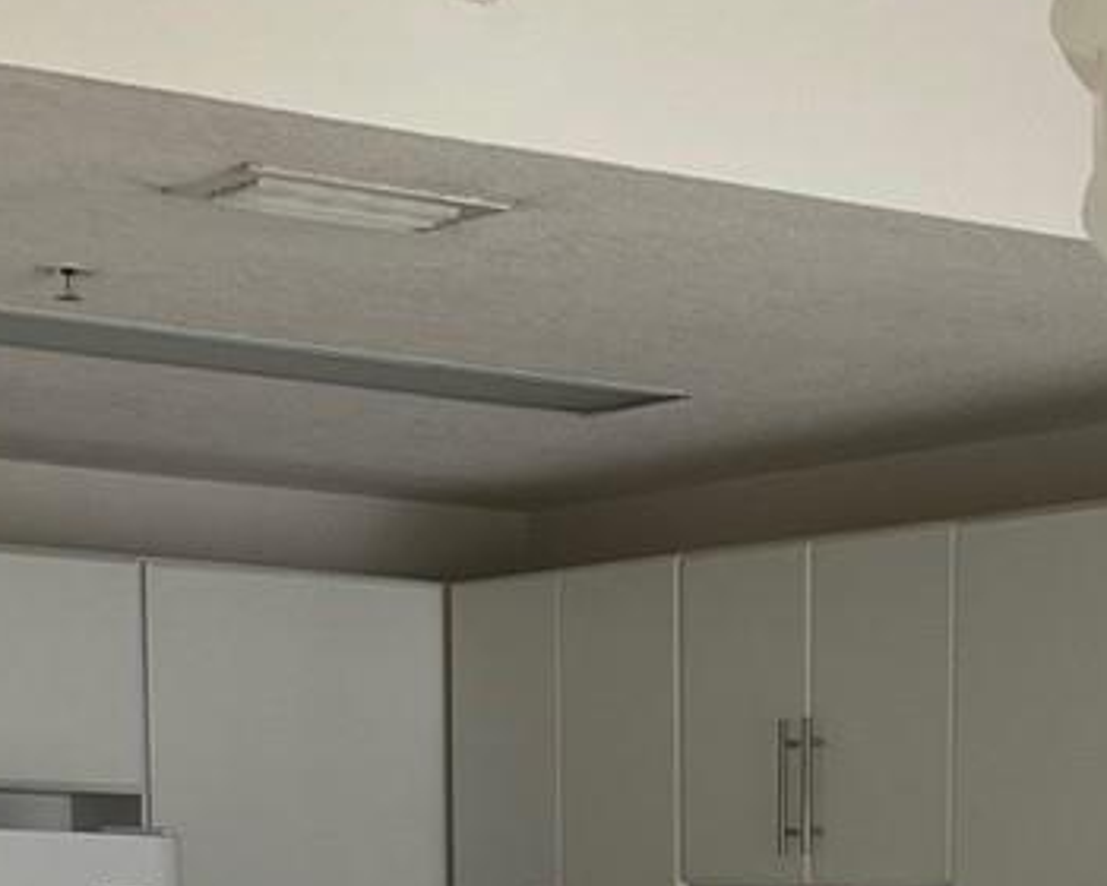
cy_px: 1503
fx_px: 3800
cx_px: 1123
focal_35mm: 116
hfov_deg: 16.2
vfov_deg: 12.4
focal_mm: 5.1
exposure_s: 1/121
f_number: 1.6
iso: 50
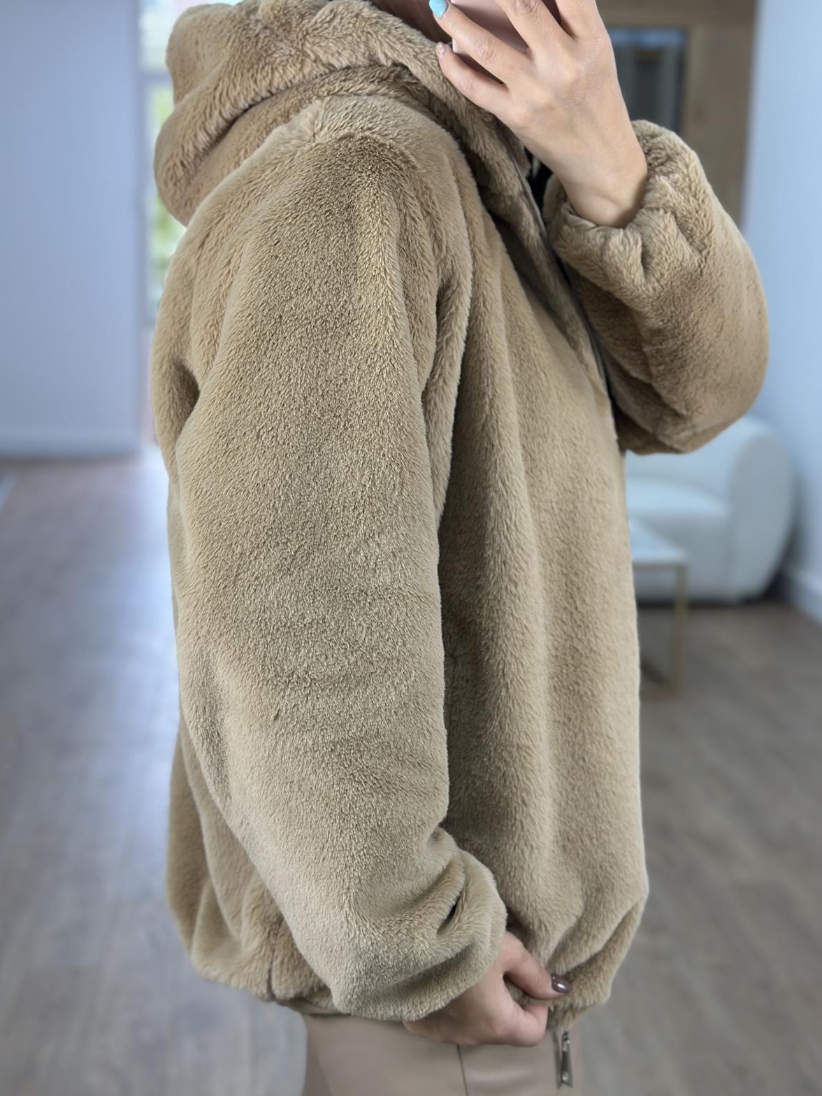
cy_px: 539
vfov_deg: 38.9
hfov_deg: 29.7
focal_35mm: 49
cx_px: 407
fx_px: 1551
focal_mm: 6.86
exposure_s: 1/141
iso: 80
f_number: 1.78
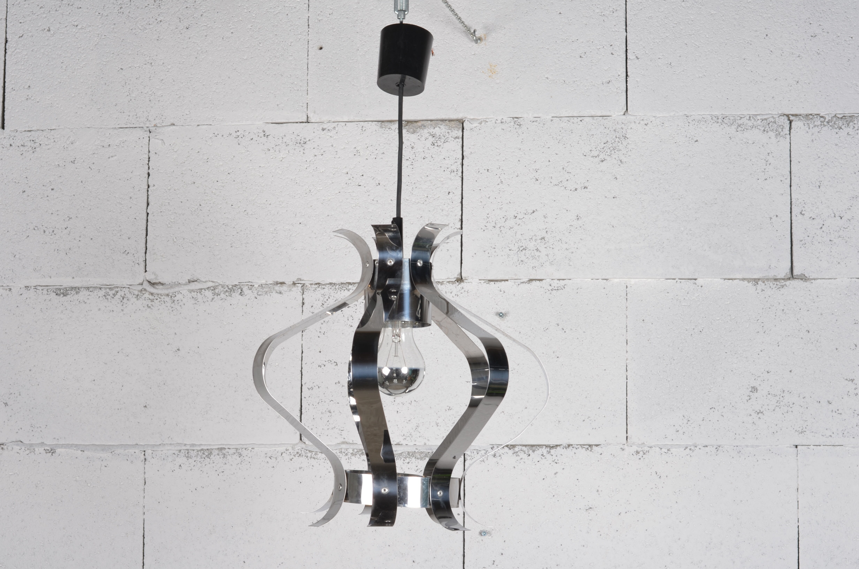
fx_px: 1786
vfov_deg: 18.1
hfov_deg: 27.0
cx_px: 430
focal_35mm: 75
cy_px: 284
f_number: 11
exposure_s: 1/125
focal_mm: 50
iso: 100
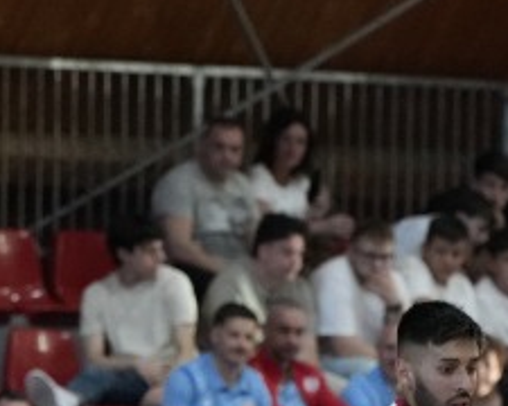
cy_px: 643
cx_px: -29
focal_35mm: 536
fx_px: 8059
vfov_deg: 2.9
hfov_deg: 3.6
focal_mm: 107
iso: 3200
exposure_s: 1/500
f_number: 4
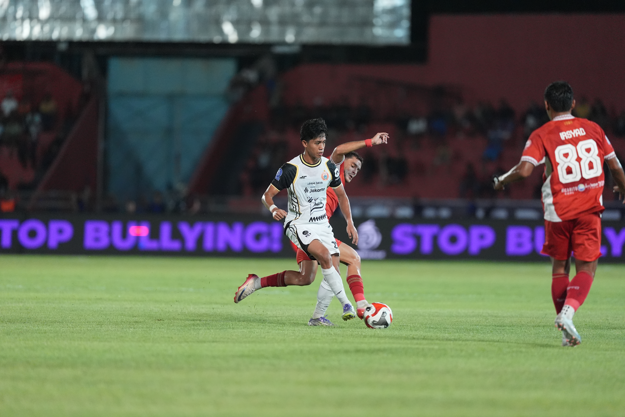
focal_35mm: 300
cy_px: 208
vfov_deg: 4.6
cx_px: 312
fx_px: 5208
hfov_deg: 6.9
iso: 4000
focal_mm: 300
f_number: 2.8
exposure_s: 1/1250
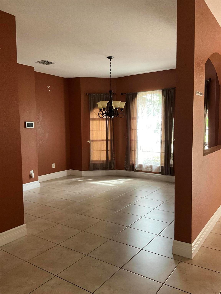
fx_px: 247
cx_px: 110
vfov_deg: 61.7
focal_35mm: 29
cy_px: 147
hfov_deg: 48.2
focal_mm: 3
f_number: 1.8
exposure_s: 1/60
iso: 100
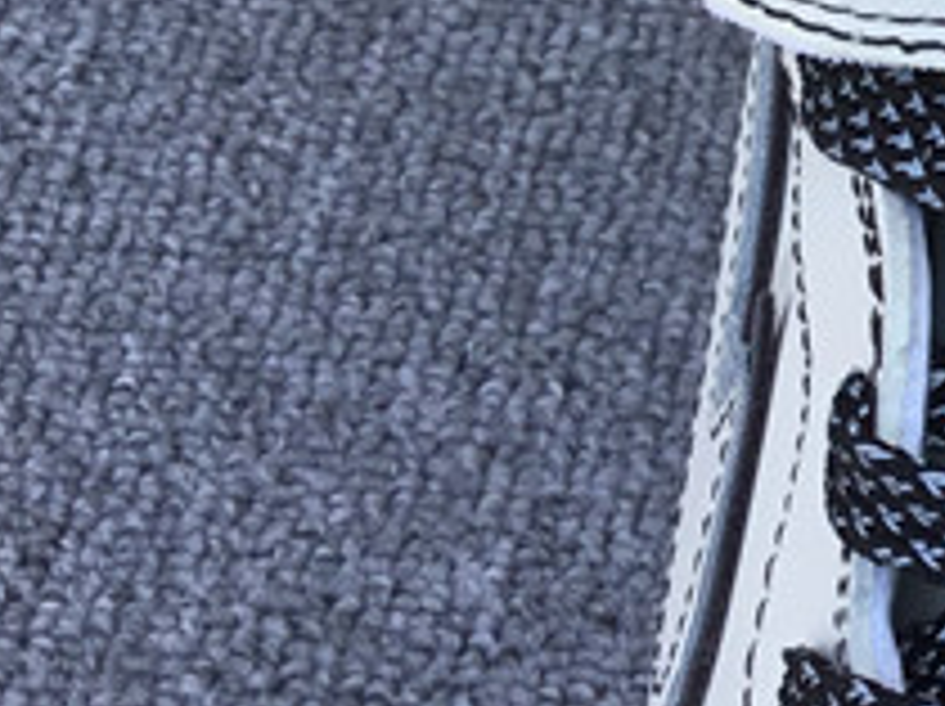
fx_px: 3627
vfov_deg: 11.1
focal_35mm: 133
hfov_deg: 13.0
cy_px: 106
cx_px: 1850
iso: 25
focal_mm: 3.3
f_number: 2.4
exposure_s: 1/390
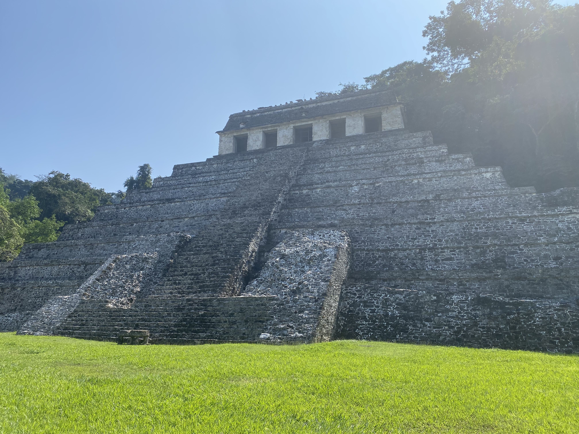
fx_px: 435
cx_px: 290
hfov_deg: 67.3
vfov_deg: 53.1
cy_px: 217
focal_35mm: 26
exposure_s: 1/3401
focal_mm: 4.25
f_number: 1.8
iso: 32
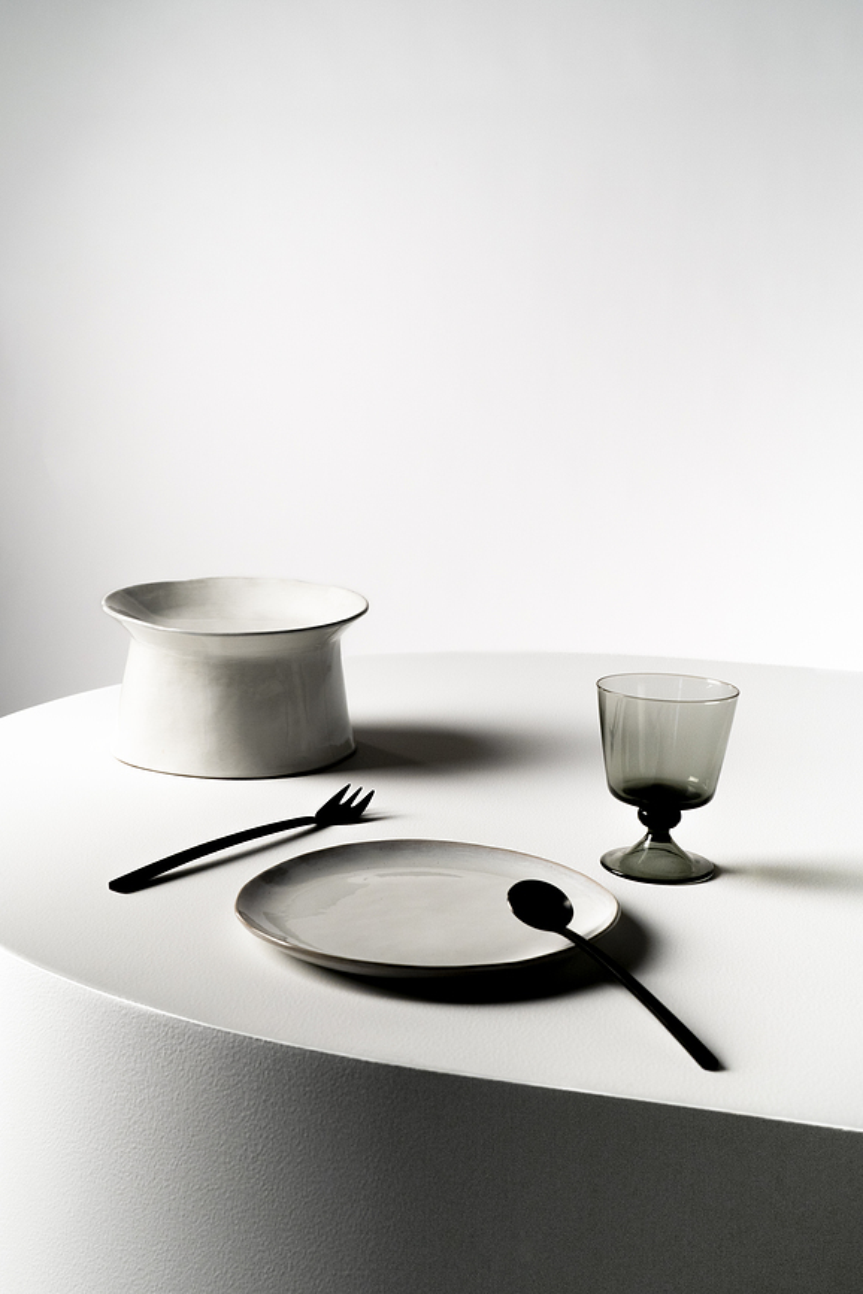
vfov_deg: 46.4
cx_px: 432
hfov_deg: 31.9
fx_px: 1510
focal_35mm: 42
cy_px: 647
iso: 400
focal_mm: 42
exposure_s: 1/6
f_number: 11
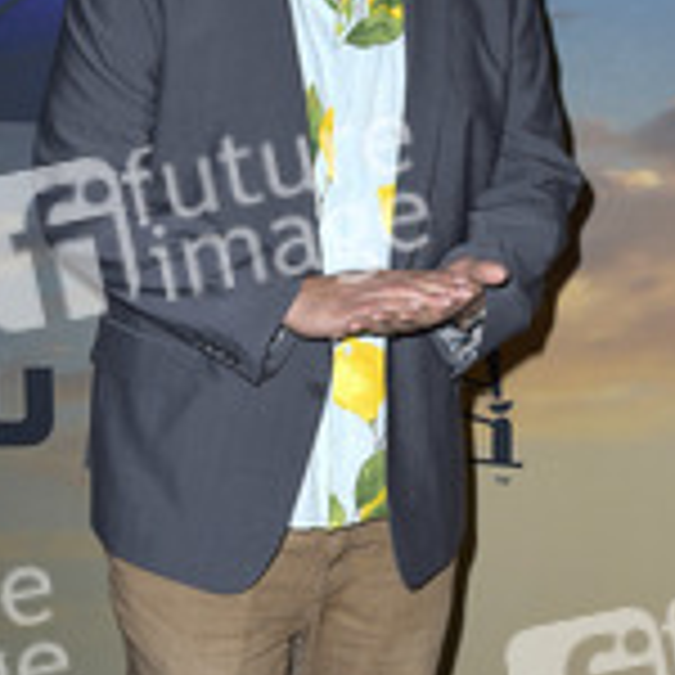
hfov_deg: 17.4
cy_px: 450
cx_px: 331
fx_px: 2206
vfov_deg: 17.4
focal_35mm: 100
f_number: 6.3
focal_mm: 44
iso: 320
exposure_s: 1/250
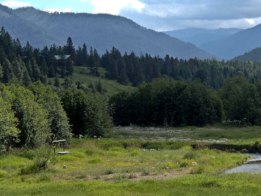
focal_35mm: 108
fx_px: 814
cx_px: 126
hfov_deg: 18.2
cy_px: 102
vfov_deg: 13.7
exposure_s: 1/500
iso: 100
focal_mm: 15.06
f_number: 4.4
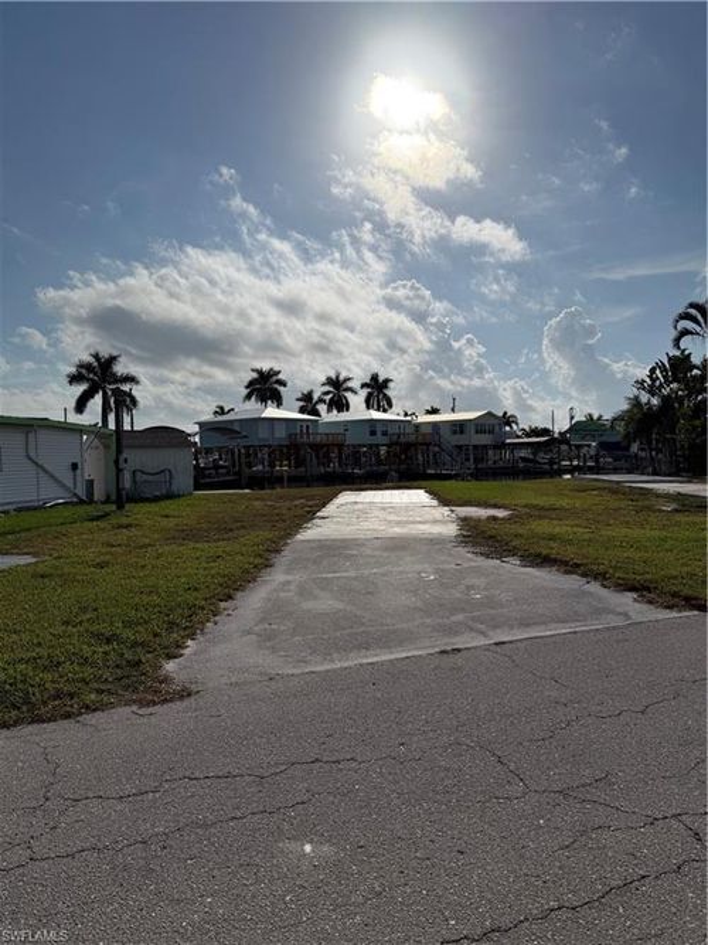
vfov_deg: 71.6
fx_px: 655
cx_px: 354
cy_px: 472
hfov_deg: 56.8
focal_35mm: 24
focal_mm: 6.76
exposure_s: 1/22727
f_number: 1.78
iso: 50
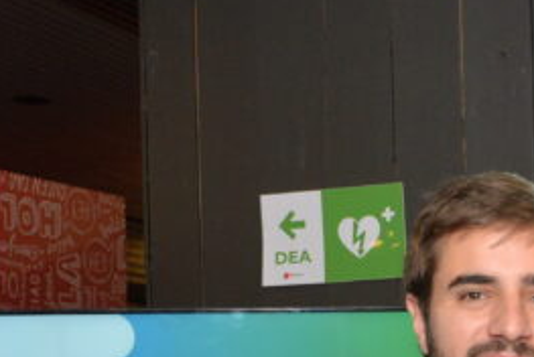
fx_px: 1559
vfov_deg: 12.7
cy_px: 441
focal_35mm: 105
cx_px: 629
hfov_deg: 18.5
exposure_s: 1/80
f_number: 7.1
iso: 2000
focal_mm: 27
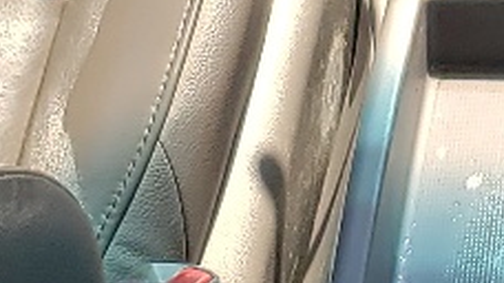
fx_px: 2658
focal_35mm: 199
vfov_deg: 5.9
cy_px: -382
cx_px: 522
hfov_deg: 10.7
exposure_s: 1/667
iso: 50
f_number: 1.5
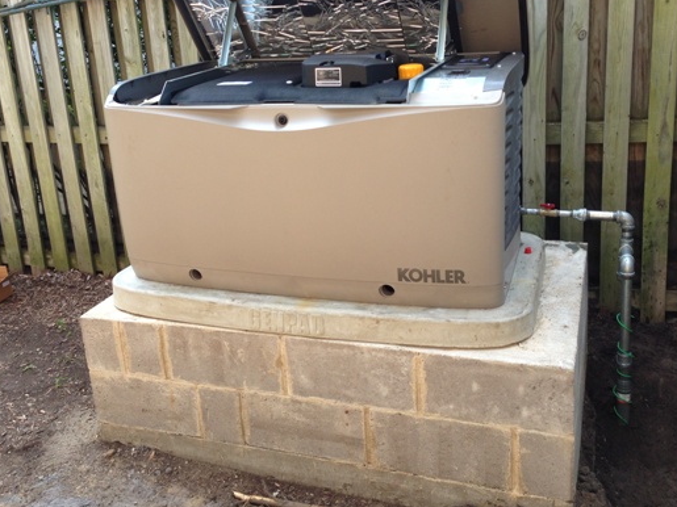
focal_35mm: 41
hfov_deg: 45.8
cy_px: 198
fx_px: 802
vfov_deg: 35.0
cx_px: 323
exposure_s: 1/222
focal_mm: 4.13
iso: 50
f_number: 2.4
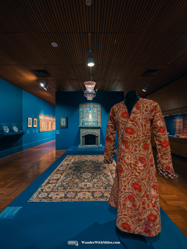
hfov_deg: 78.1
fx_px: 115
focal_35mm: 16
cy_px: 124
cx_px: 94
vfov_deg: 94.5
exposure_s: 1/3
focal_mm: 20
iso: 800
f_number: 4
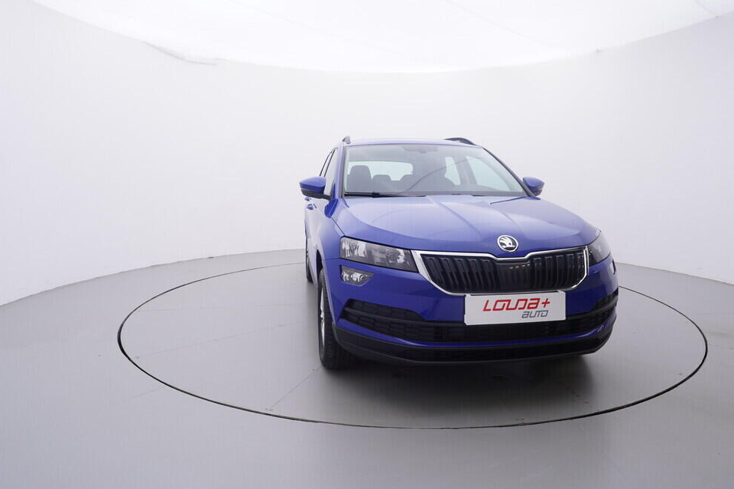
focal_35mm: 24
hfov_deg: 74.9
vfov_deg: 54.0
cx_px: 368
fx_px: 479
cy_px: 236
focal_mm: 15
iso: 200
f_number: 5
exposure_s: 1/80
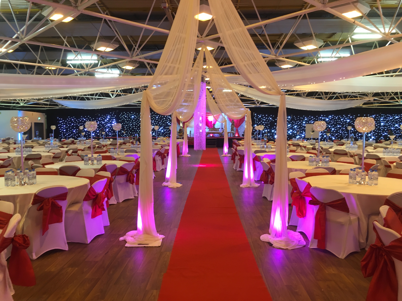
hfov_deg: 61.7
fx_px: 337
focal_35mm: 29
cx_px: 201
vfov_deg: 48.2
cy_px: 150
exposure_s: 1/33
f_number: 2.2
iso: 125
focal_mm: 4.15
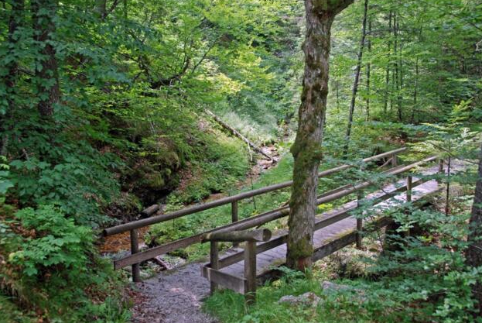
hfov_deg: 50.6
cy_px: 162
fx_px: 509
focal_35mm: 38
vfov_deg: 35.1
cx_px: 235
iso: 160
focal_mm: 24
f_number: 3.8
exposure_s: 1/80
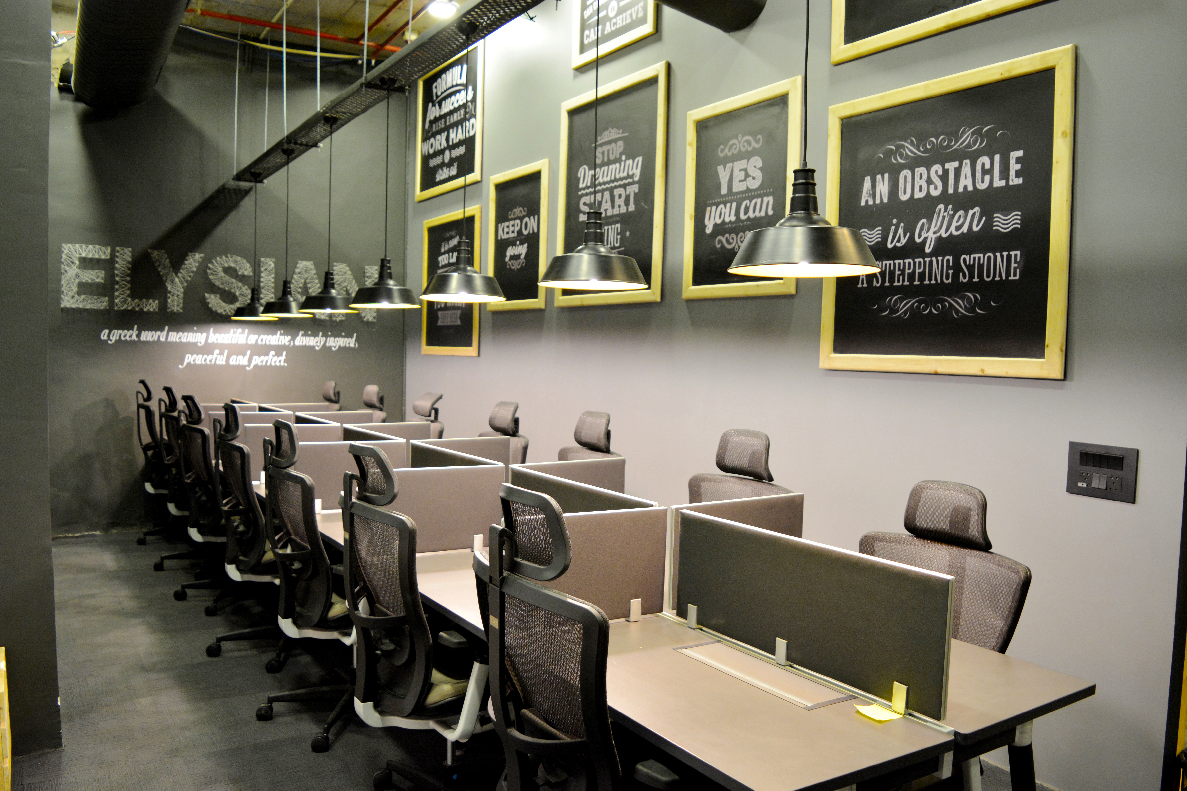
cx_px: 594
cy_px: 396
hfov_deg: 67.4
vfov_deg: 47.9
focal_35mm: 27
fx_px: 890
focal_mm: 18
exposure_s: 1/13
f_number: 3.5
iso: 1000
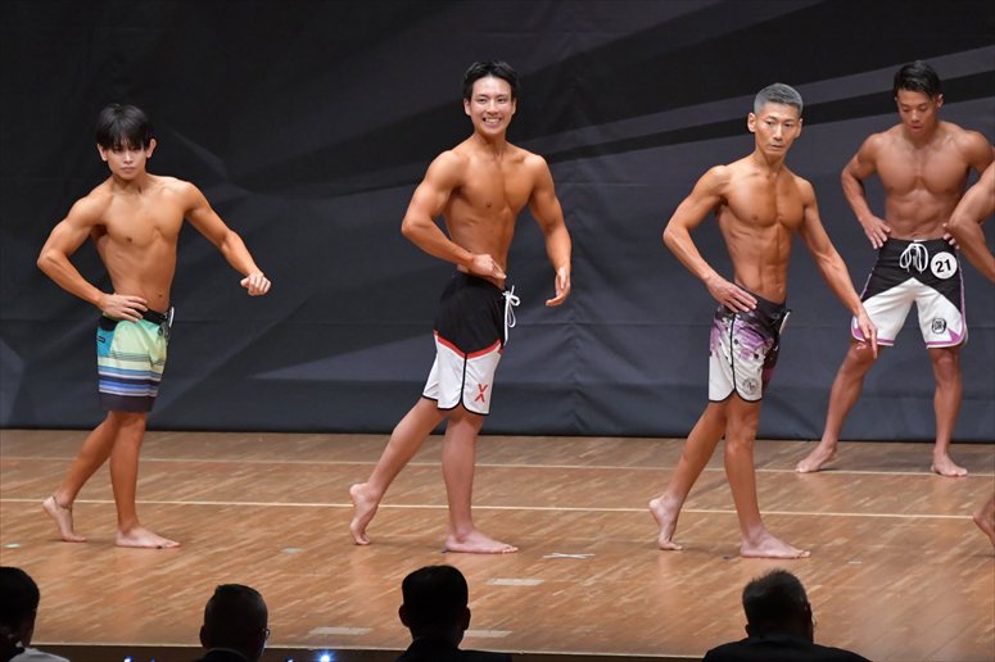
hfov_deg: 8.6
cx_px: 498
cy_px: 331
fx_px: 6630
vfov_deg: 5.7
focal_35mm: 240
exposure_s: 1/400
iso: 6400
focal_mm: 160
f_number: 5.6
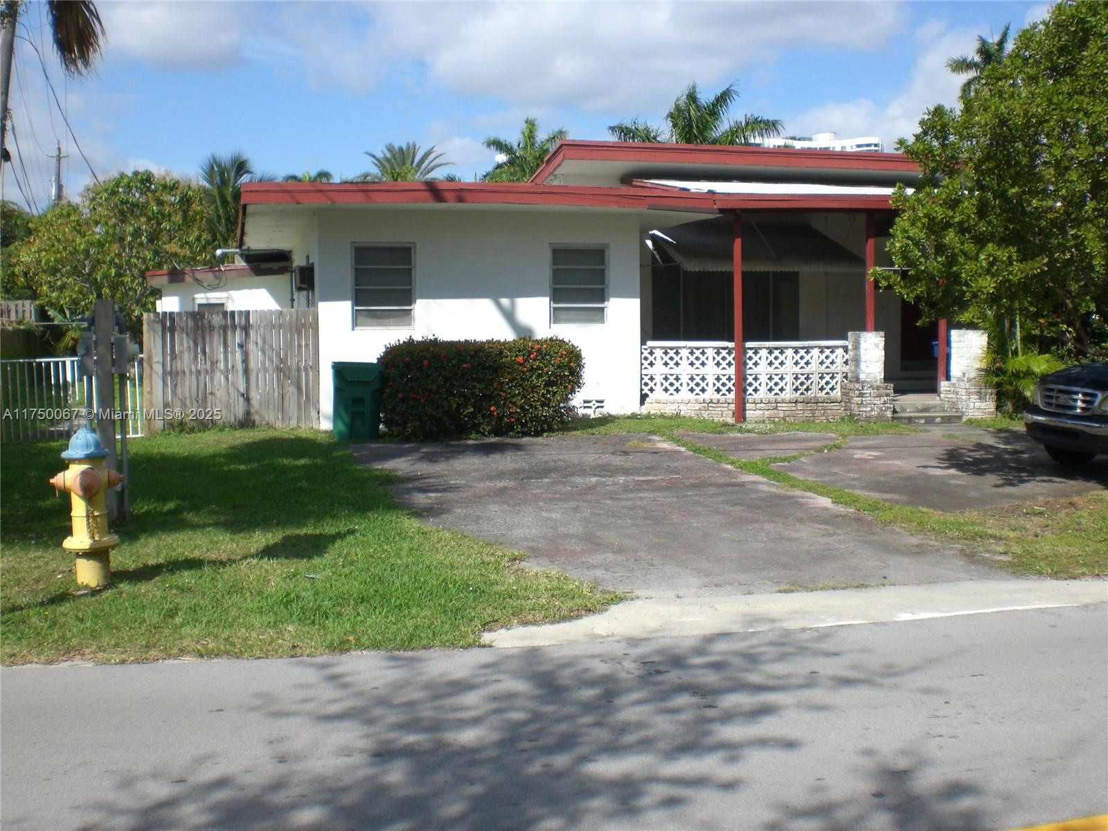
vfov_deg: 37.7
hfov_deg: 49.0
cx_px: 554
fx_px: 1216
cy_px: 416
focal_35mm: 38
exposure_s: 1/500
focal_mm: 6.3
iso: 50
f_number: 4.4
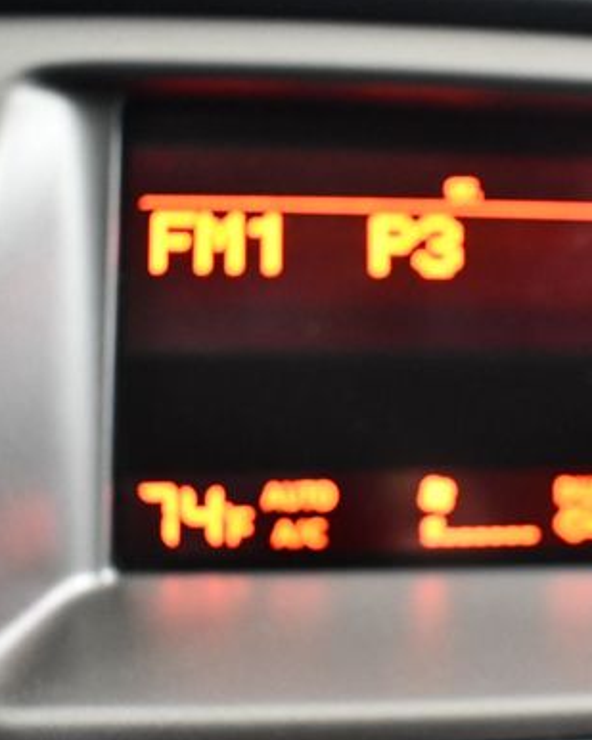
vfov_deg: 33.6
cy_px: 399
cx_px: 515
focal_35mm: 56
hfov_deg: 26.4
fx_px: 1226
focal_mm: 18
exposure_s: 1/60
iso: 3200
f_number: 3.5
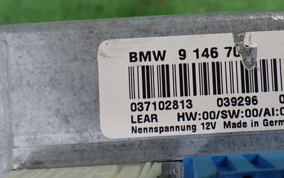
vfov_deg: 30.5
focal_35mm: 42
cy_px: 73
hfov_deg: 46.7
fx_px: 325
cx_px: 181
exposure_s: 1/125
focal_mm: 5.4
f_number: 2.3
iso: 640
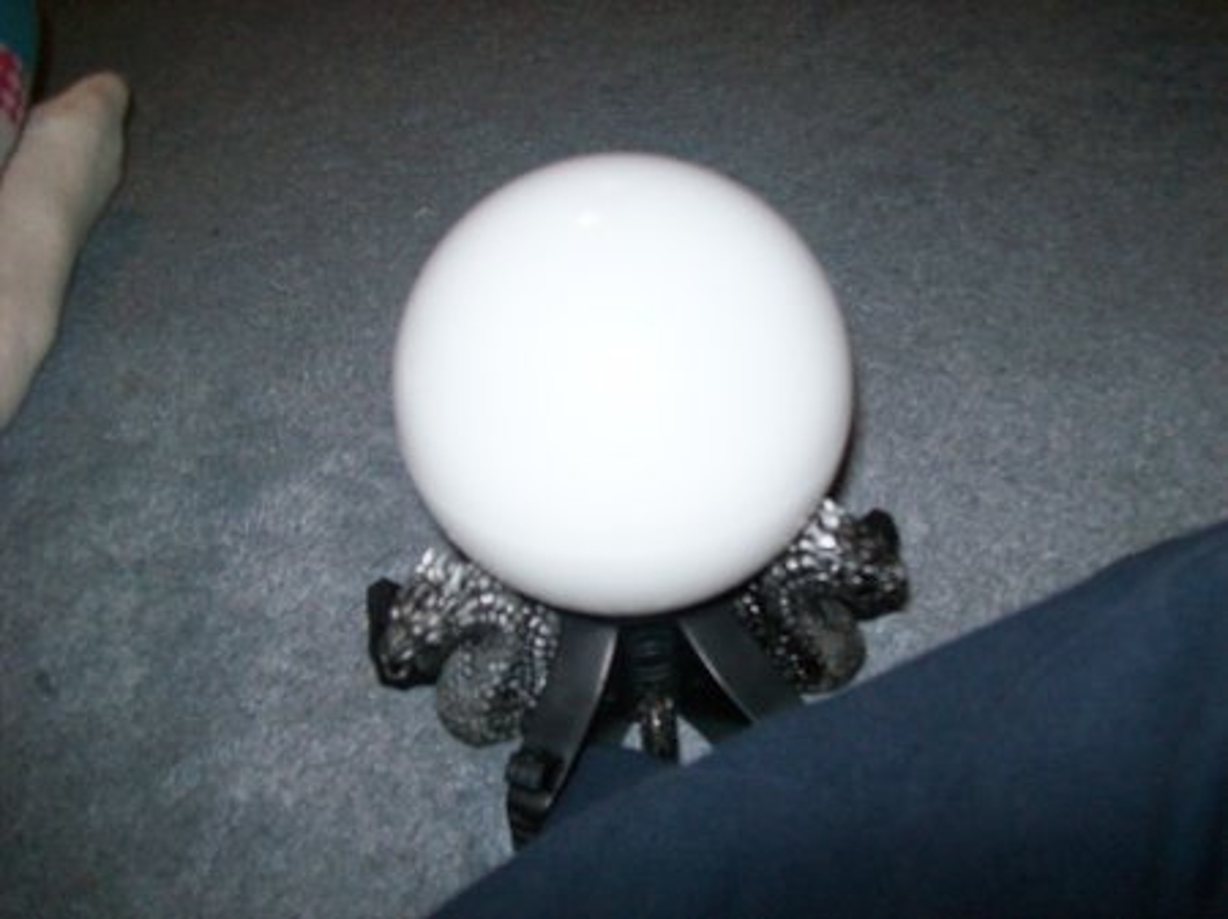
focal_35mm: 36
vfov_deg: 39.6
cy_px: 460
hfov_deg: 51.4
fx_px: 1276
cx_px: 614
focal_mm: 6
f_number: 2.7
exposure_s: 1/64
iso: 200
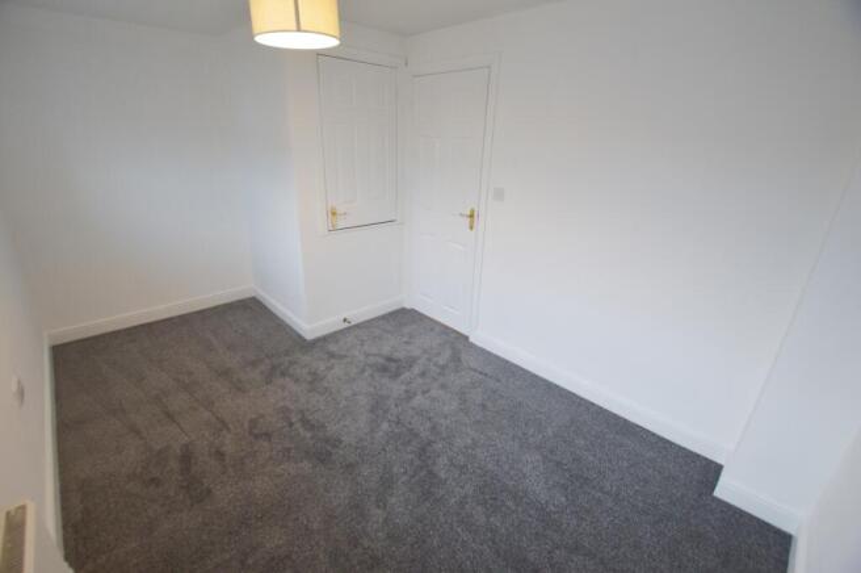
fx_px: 358
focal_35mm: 15
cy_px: 286
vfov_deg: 77.2
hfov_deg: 100.4
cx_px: 430
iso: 720
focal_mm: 10
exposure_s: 1/60
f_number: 3.5
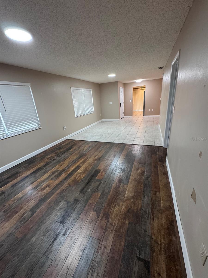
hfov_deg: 85.7
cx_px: 104
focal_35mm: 14
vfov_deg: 102.1
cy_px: 139
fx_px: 112
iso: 250
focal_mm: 2.22
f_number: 2.2
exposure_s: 1/60
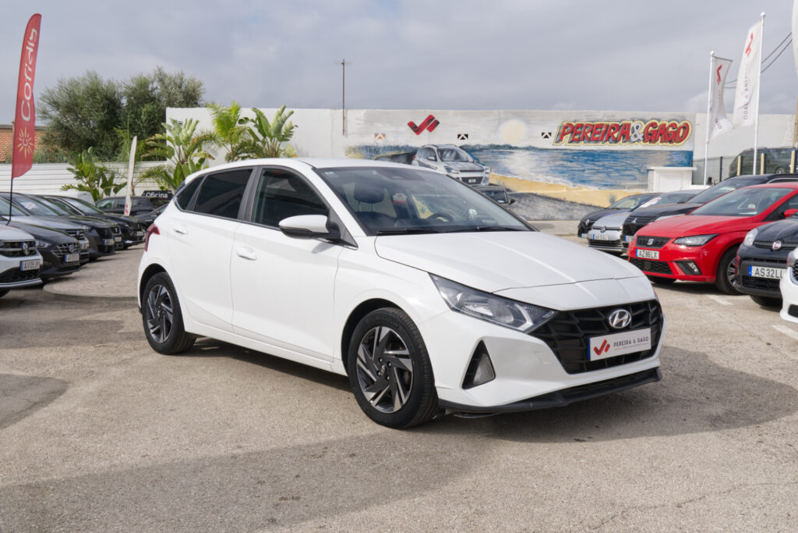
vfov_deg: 37.9
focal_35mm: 35
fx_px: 776
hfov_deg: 54.4
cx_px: 399
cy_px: 266
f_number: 10
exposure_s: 1/320
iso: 160
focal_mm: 23.5
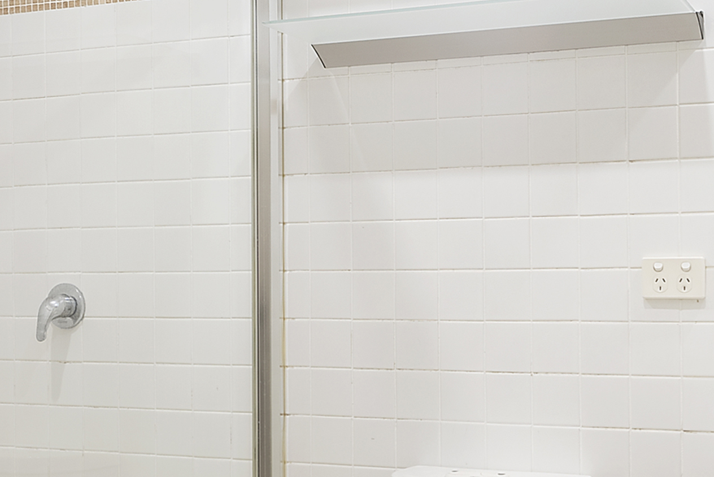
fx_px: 933
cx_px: 642
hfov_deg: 39.0
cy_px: 340
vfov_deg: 28.4
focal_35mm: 47
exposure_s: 1/6
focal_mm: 14
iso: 320
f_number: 10
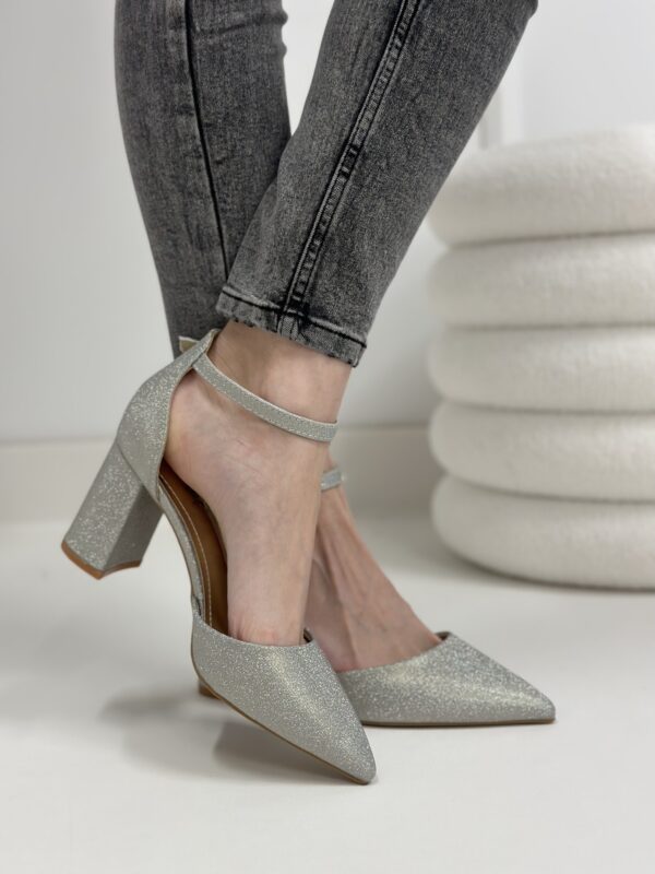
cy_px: 437
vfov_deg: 39.7
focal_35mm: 48
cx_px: 328
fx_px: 1211
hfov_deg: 30.3
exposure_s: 1/100
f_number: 1.78
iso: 125
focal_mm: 6.86
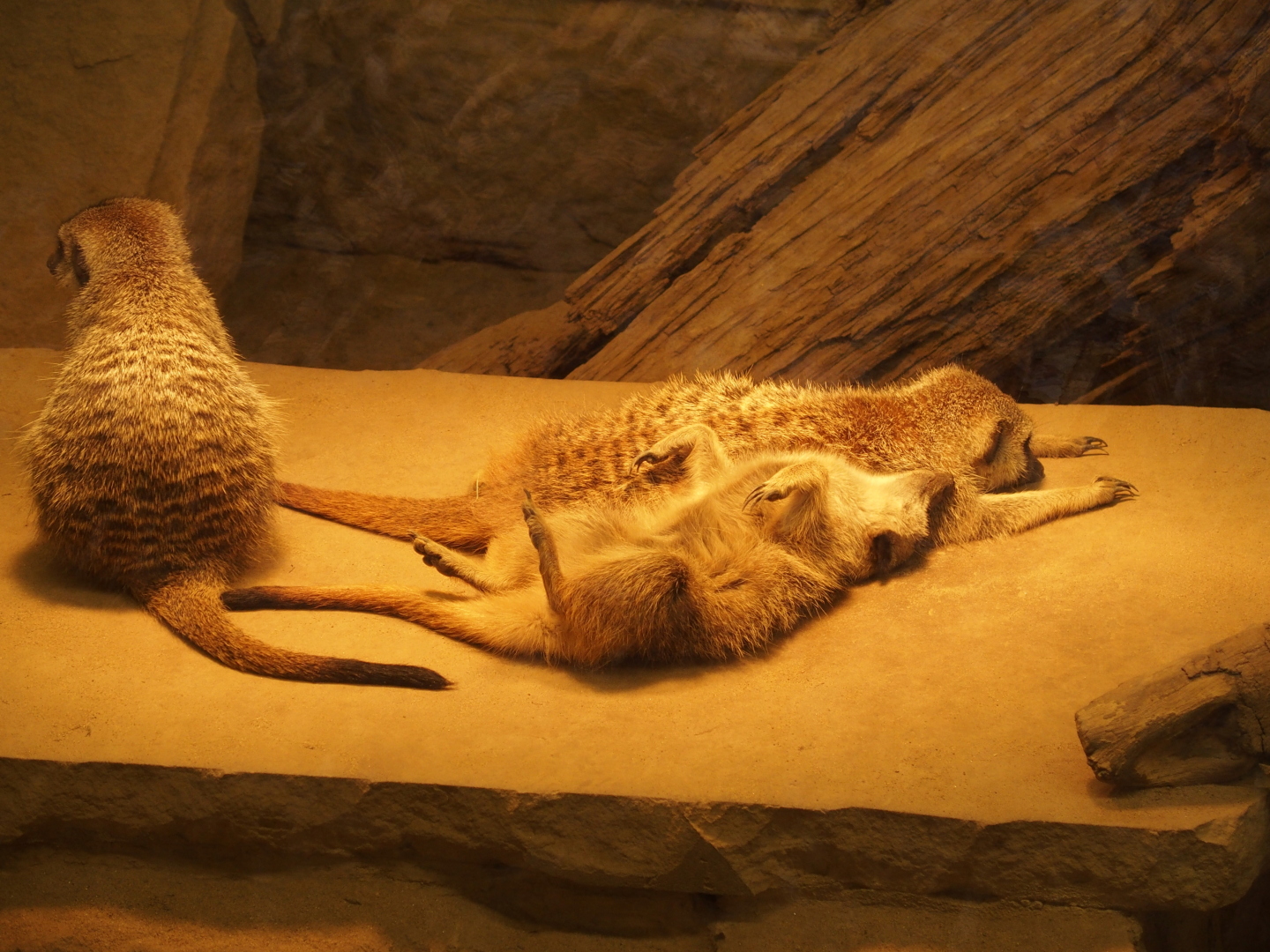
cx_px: 635
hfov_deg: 17.6
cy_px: 476
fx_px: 4109
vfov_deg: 13.2
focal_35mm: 112
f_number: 2.8
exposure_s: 1/125
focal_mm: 24
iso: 200
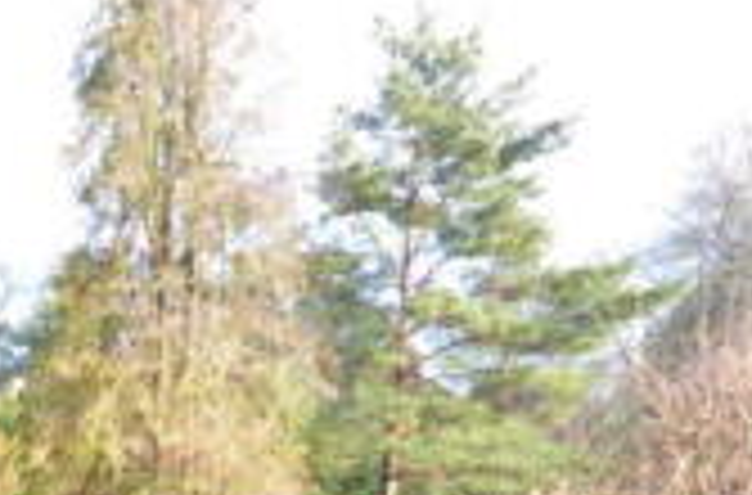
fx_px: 1228
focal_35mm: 59
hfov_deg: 30.2
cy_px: 819
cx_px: -95
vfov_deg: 18.9
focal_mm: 10
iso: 500
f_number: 6.3
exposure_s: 1/160
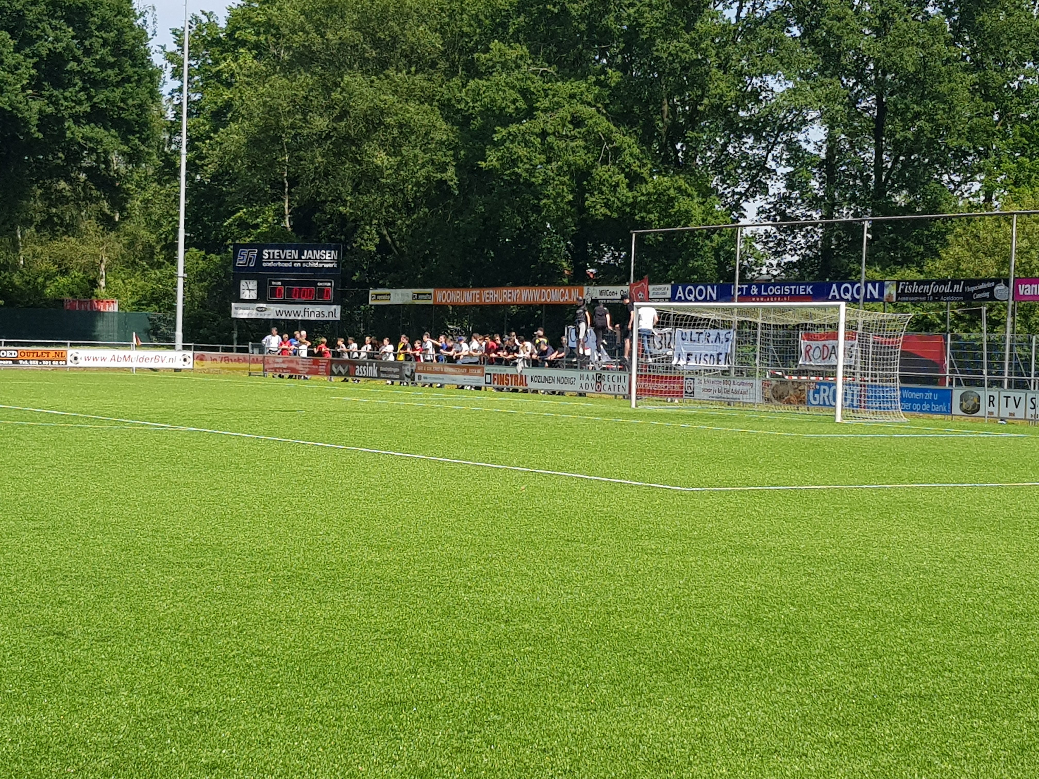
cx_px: 520
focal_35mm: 26
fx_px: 780
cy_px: 390
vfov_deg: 53.1
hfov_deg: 67.3
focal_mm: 4.2
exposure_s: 1/1532
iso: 40
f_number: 1.7
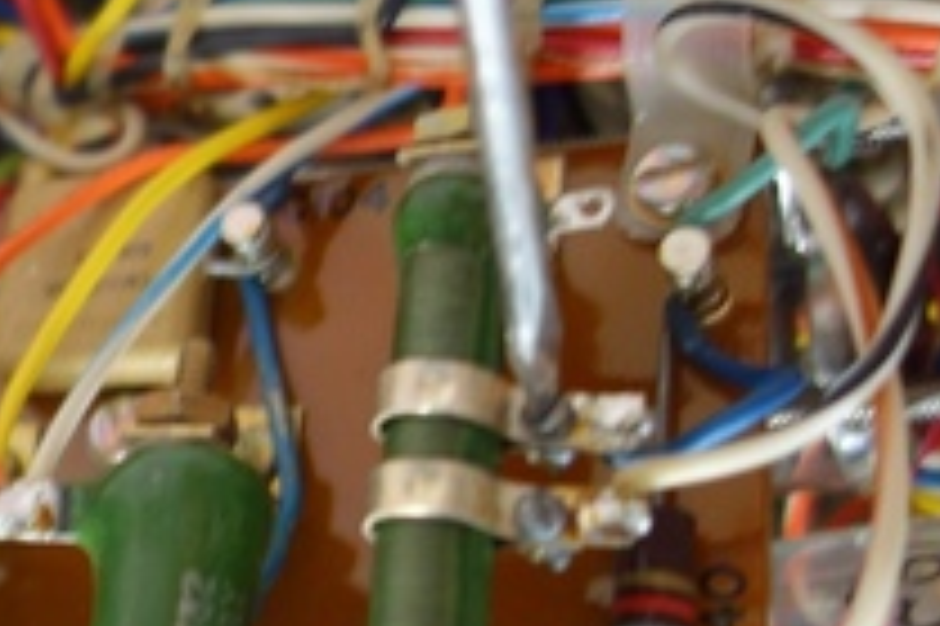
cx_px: -72
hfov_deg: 25.2
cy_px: 381
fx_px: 1957
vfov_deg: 18.1
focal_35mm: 75
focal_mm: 10.4
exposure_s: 1/40
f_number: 1.8
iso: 125
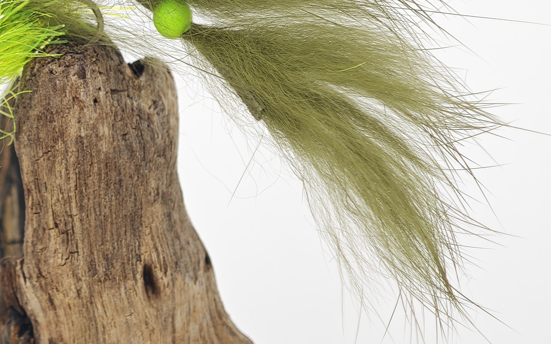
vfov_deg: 6.7
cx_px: 130
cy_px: 20
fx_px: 2943
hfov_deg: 10.7
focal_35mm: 196
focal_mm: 12.28
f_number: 1.8
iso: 50
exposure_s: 1/102
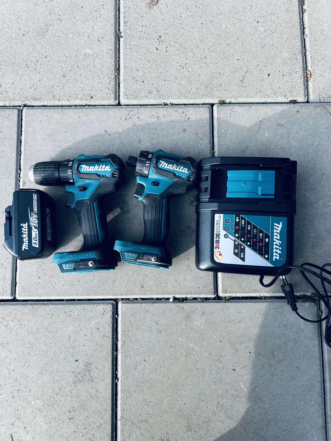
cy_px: 220
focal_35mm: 26
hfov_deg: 53.1
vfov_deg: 67.3
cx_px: 166
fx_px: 331
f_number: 1.5
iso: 50
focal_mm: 5.7
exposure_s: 1/753
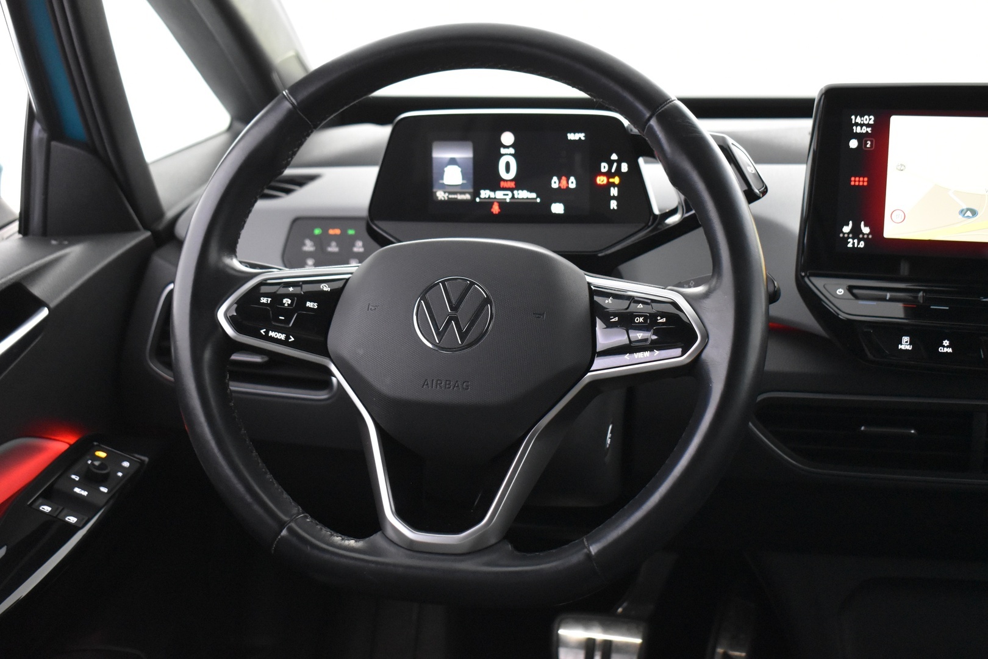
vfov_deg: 28.1
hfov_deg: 41.1
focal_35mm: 48
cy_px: 330
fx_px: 1317
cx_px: 494
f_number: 4.5
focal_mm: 32
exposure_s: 1/20
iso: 3200
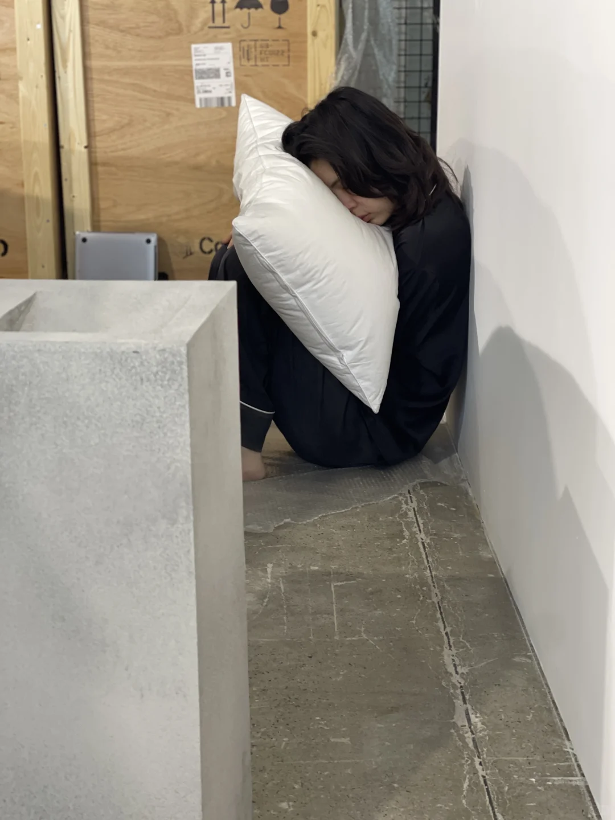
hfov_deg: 22.9
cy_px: 410
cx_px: 308
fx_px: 1516
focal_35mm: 64
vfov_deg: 30.3
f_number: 2.2
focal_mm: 7.5
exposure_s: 1/33
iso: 200
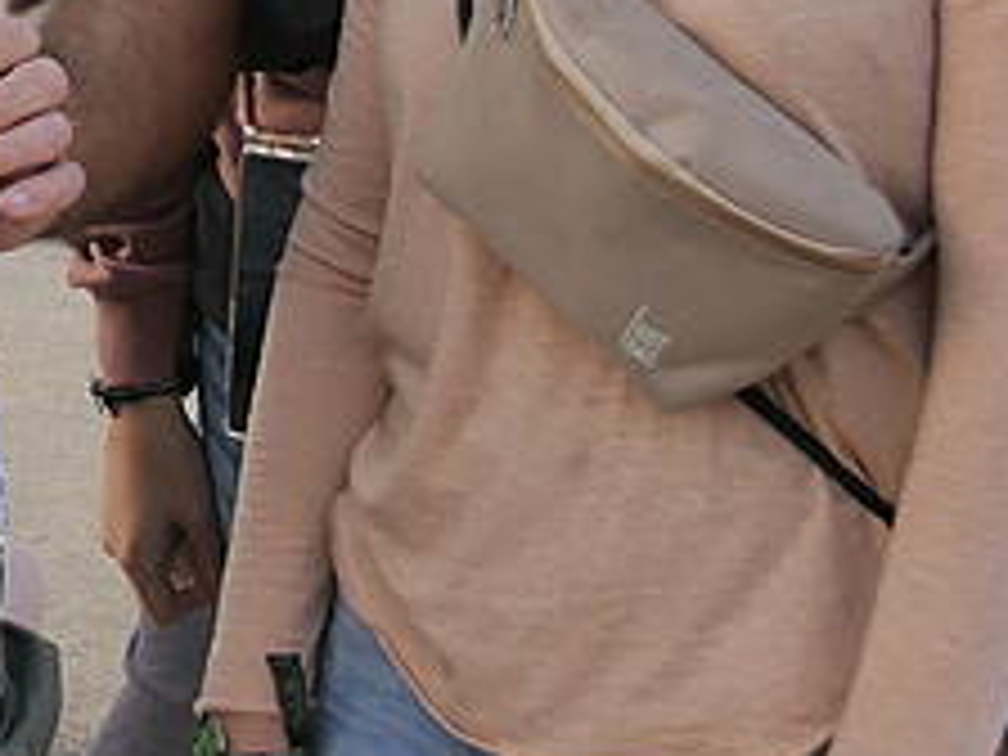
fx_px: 5242
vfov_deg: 8.2
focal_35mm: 180
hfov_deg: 10.4
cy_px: -126
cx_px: -709
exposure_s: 1/60
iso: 100
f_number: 4
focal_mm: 21
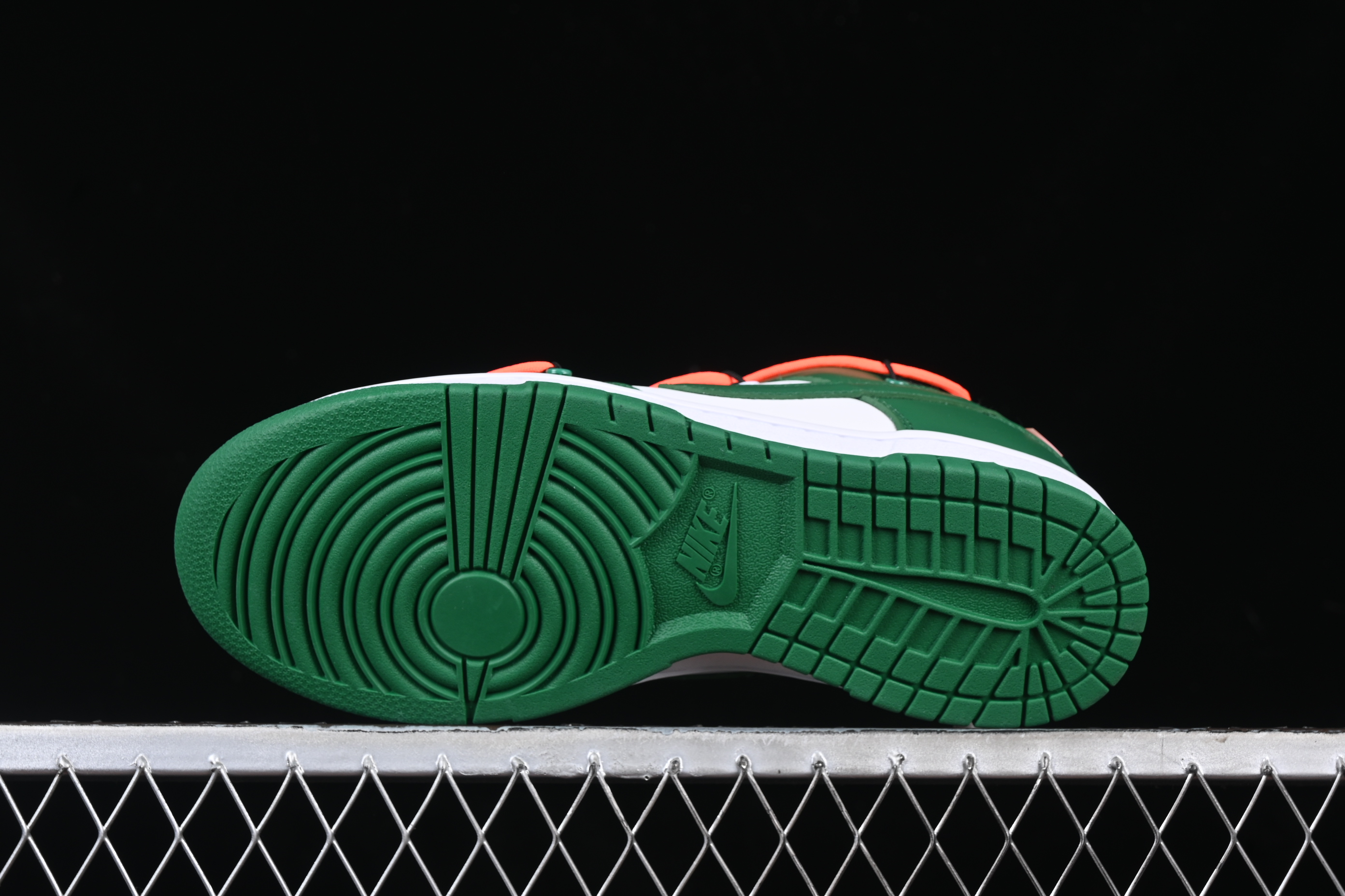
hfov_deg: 27.0
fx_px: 2802
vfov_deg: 18.2
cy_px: 448
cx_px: 672
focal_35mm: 75
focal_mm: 50
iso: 160
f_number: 8
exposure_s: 1/80
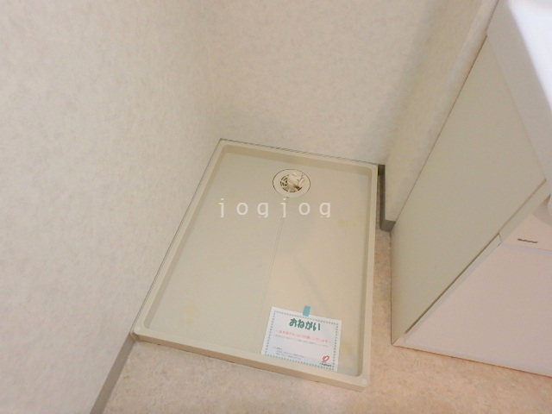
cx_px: 276
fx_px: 335
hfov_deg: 79.0
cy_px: 207
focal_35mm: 21
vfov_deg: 63.4
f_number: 3.5
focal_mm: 3.7
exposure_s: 1/30
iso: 500
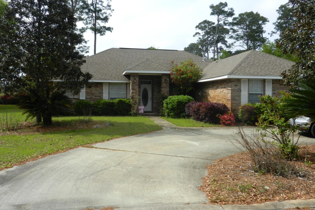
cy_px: 100
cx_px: 157
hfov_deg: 60.3
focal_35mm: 31
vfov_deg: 42.3
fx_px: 271
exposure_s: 1/1250
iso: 160
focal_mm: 5.1
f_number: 3.6
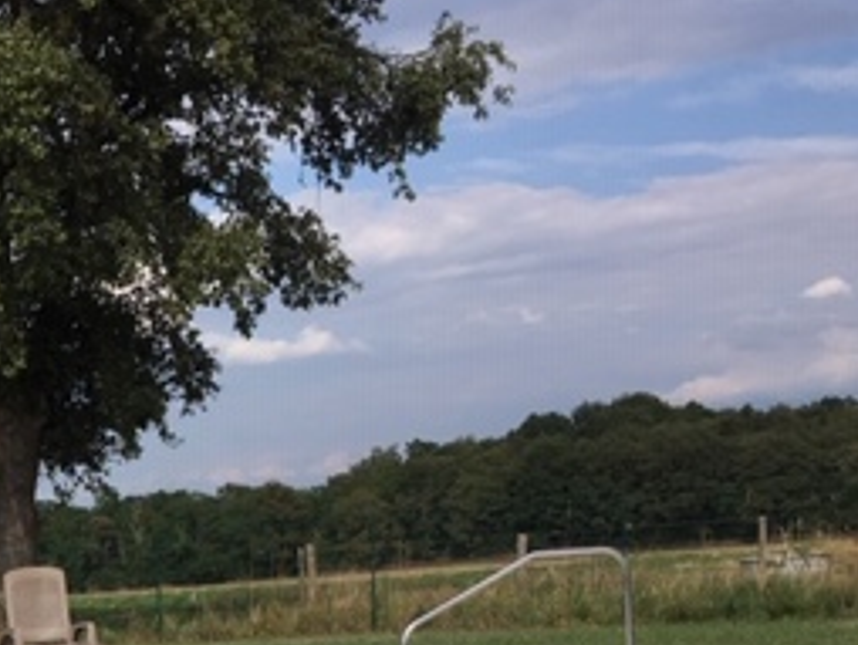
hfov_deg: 24.7
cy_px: 740
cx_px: -108
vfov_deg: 19.2
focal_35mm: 73
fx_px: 1811
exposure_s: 1/2653
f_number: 2.2
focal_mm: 4.15
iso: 25
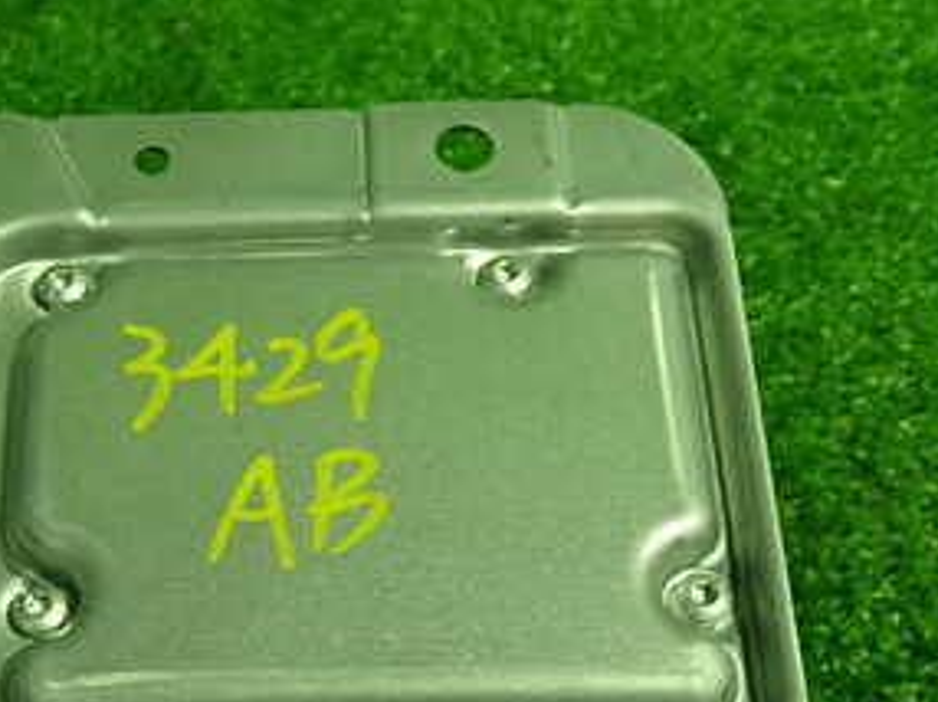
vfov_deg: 23.0
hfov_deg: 30.4
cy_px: 525
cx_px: 282
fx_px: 1706
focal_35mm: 63
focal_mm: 5.4
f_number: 2.3
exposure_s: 1/50
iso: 200
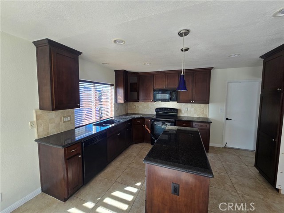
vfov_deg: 89.9
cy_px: 106
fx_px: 107
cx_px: 142
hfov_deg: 106.2
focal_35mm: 13
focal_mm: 2.2
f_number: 2.2
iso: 50
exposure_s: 1/120
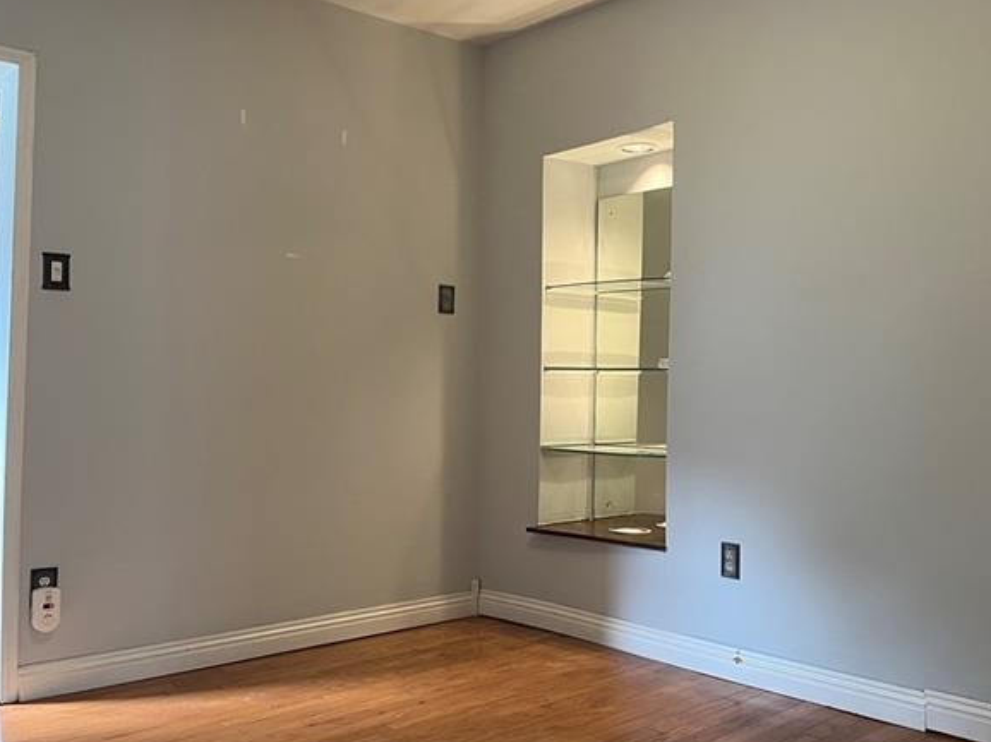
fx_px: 1030
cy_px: 377
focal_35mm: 36
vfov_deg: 39.6
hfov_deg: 50.4
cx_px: 664
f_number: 1.6
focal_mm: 5.1
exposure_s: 1/60
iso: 125
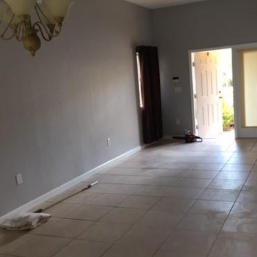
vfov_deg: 38.3
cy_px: 139
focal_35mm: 44
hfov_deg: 38.3
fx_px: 370
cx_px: 133
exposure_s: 1/30
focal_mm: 4.15
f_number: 2.2
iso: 50
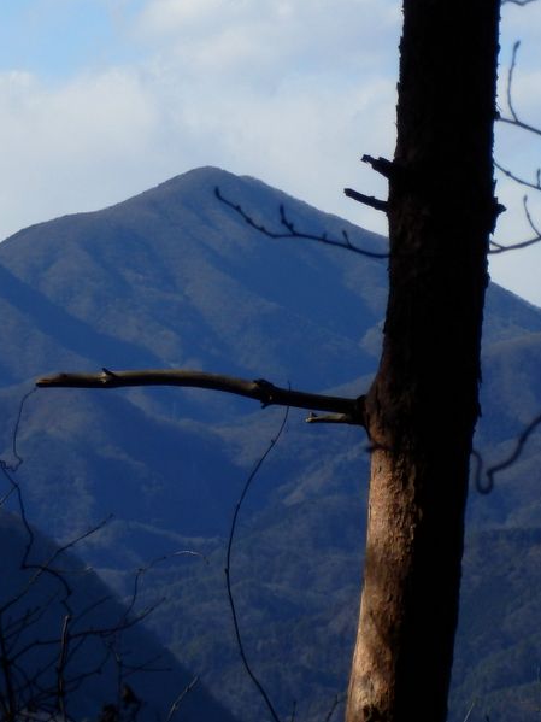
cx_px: 67
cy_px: 360
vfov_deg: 8.2
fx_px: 5045
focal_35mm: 242
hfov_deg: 6.1
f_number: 5.9
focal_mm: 32
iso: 80
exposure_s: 1/800
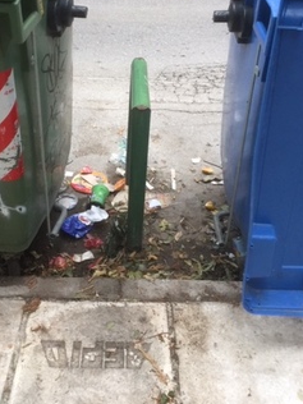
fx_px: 514
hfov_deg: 32.7
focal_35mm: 44
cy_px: 185
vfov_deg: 42.9
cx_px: 107
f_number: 2.2
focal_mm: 4.15
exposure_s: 1/33
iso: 50
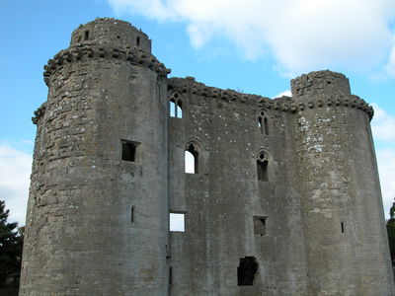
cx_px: 198
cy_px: 148
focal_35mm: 35
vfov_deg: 40.7
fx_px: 399
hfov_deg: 52.6
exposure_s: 1/239
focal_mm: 8.9
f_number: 5
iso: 100
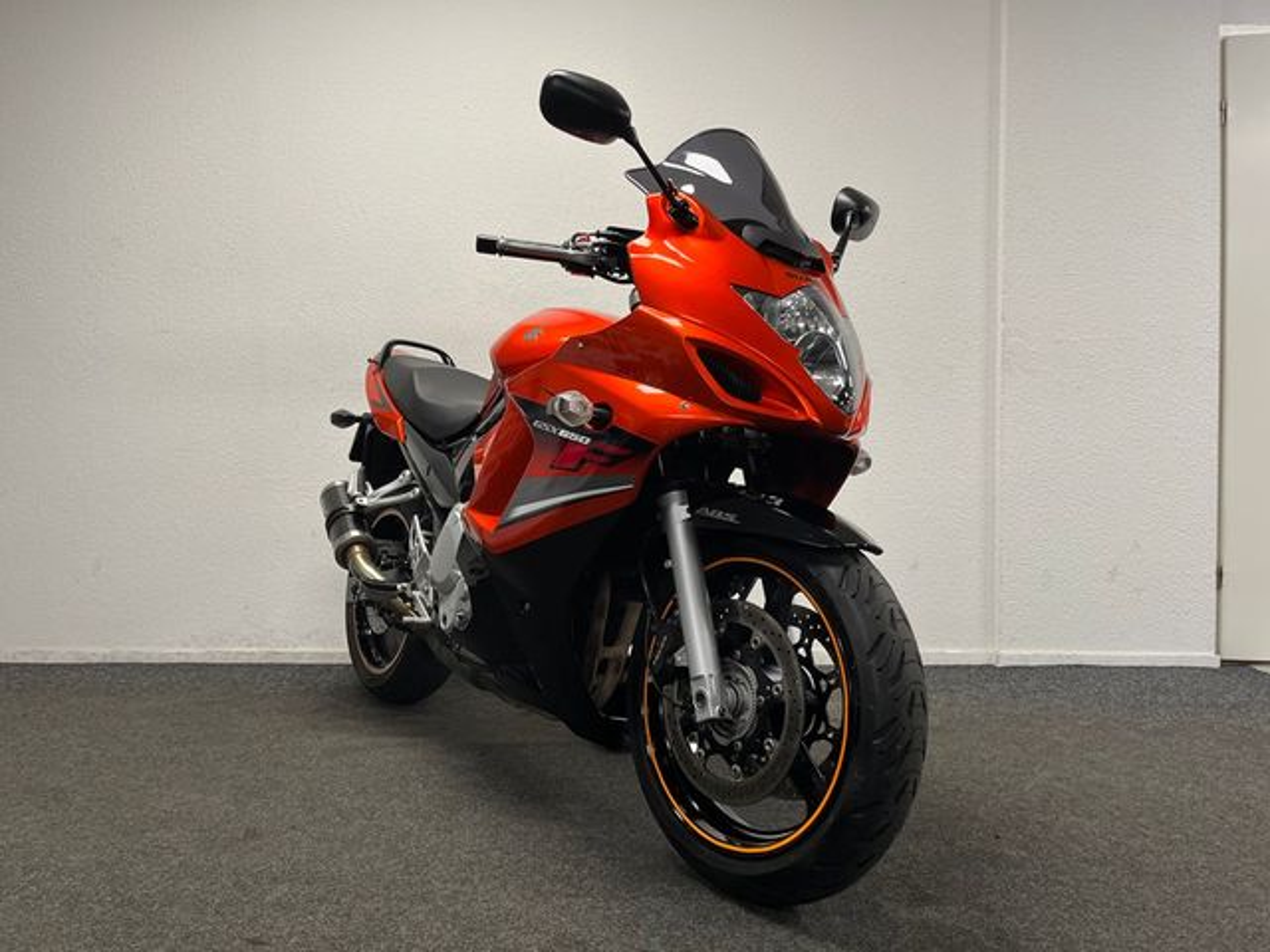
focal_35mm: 26
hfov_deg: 67.3
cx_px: 635
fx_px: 954
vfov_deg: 53.1
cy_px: 476
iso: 125
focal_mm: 5.1
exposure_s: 1/100
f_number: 1.6
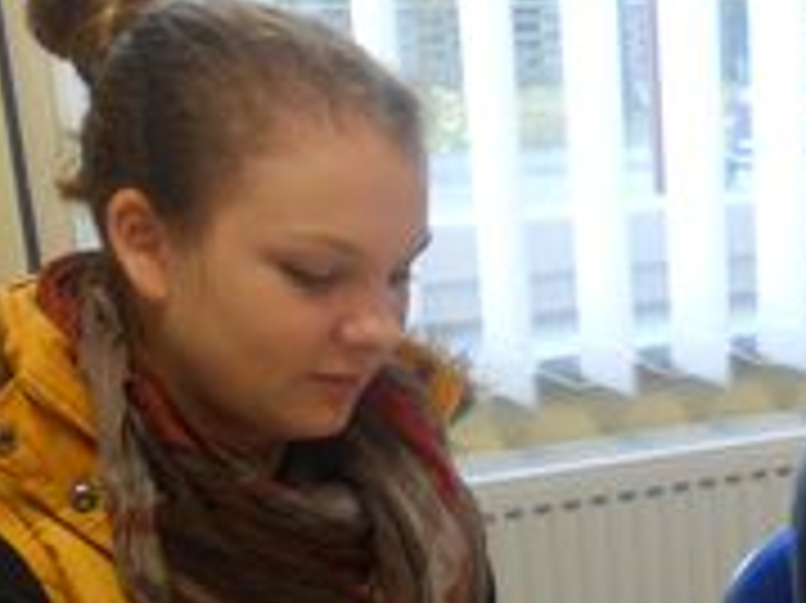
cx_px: 1006
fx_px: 1885
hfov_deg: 22.0
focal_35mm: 81
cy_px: 587
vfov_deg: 17.8
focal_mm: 4.6
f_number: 3.2
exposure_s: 1/30
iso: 100
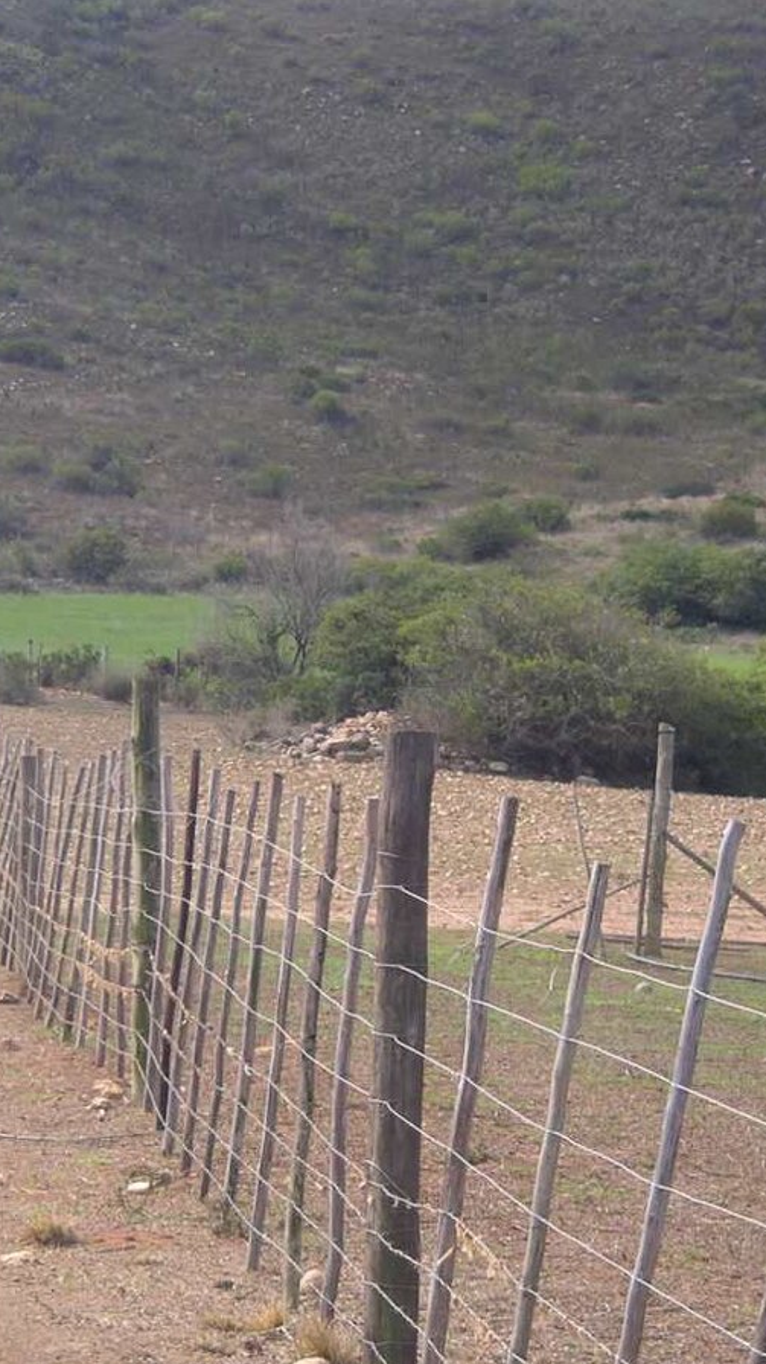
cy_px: 681
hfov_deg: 7.9
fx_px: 5492
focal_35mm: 152
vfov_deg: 14.1
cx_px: -3
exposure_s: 1/250
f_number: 3.9
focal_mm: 16
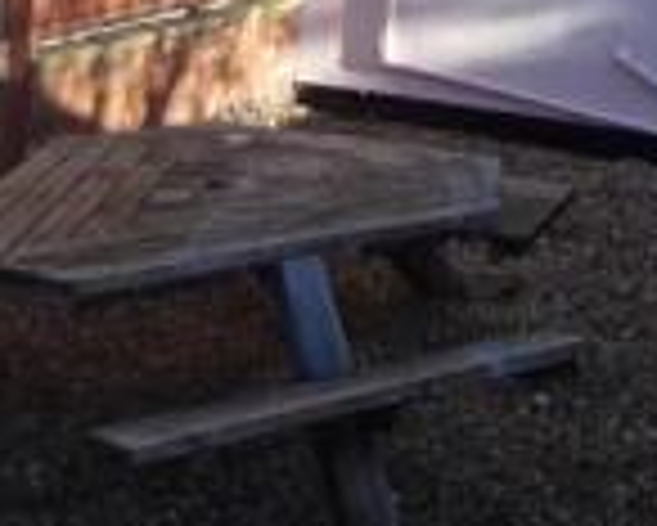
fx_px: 1518
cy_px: -402
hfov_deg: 23.8
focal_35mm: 78
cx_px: 587
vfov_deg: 16.6
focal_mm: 3.6
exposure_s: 1/320
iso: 80
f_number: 2.8
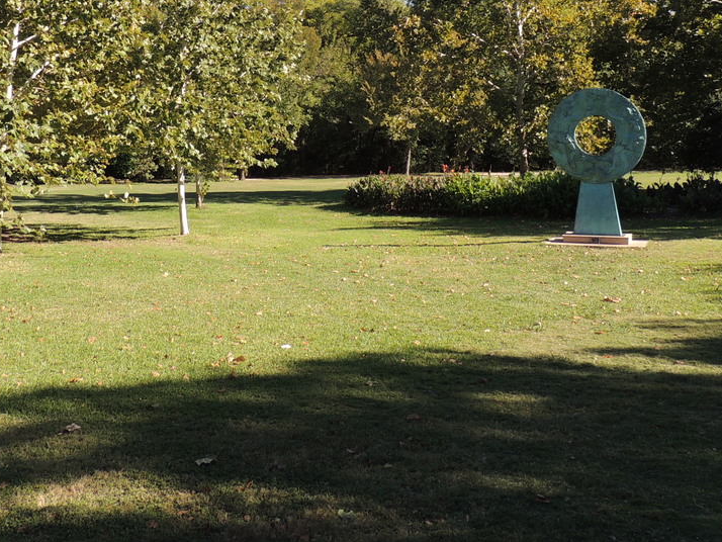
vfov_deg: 32.3
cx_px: 308
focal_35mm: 43
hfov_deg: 43.7
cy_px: 75
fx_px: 897
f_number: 3
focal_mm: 4.3
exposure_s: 1/640
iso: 100
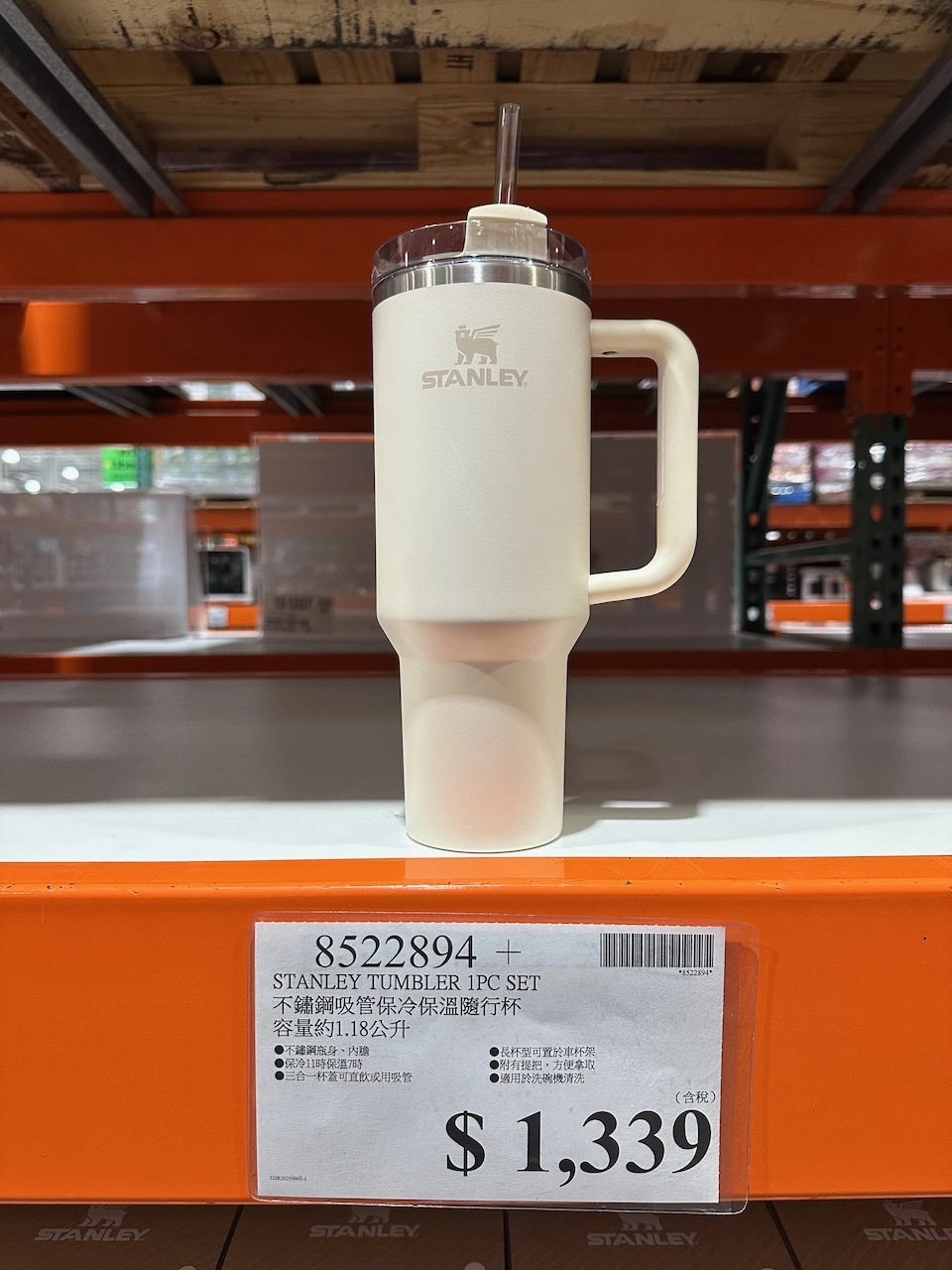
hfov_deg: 56.8
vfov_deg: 71.6
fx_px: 880
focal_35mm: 24
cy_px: 635
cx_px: 476
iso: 250
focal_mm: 6.9
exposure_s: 1/103
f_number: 1.8
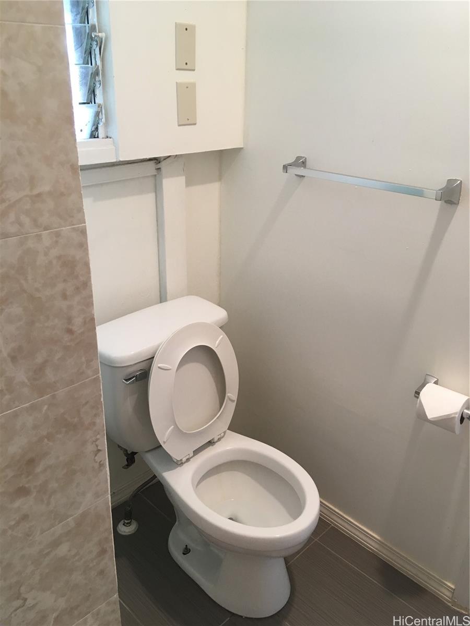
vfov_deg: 61.7
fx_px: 525
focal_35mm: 29
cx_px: 235
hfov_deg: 48.2
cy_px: 313
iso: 80
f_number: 2.2
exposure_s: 1/30
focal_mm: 4.15
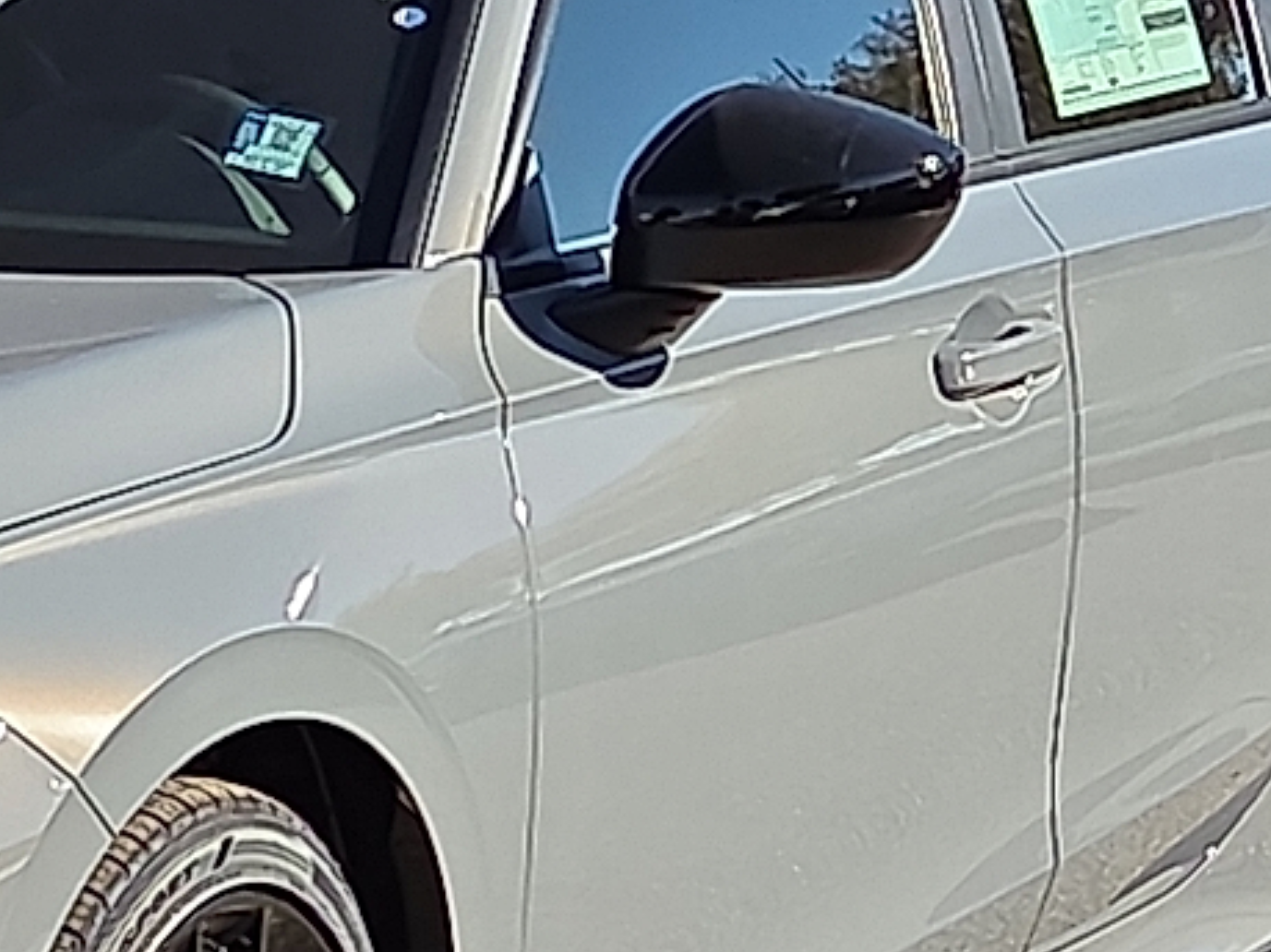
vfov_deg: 7.1
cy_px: 631
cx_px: -457
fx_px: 7672
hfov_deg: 9.3
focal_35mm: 209
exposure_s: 1/1111
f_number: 1.8
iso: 25
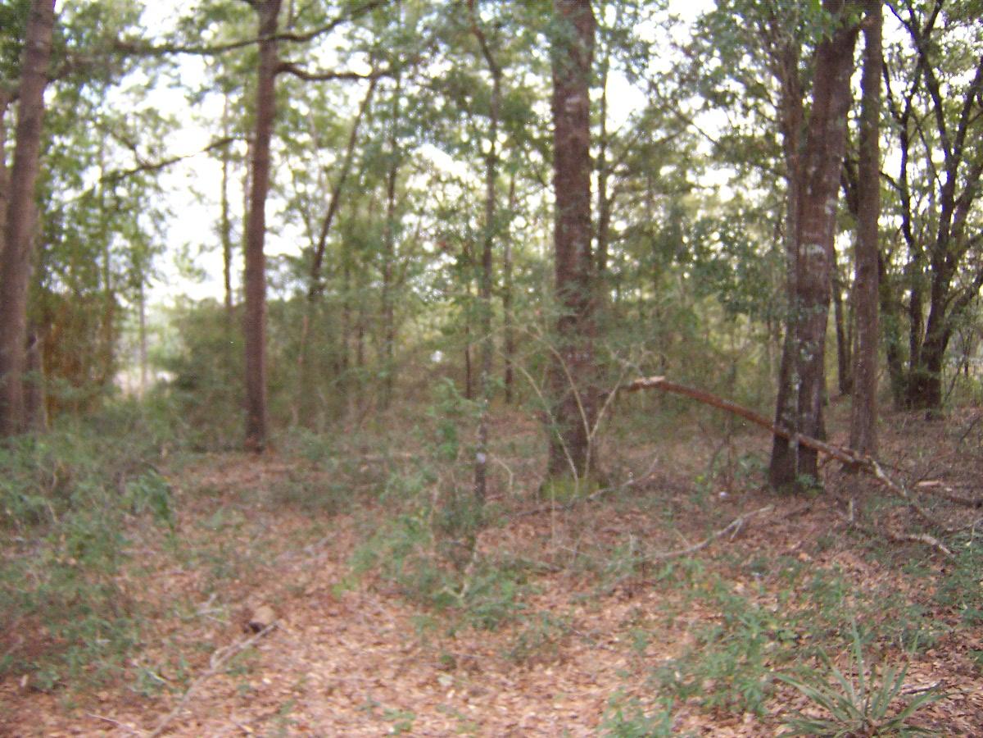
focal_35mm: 33
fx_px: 937
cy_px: 369
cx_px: 492
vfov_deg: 42.9
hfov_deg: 55.4
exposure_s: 1/90
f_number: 2.4
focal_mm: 5.5
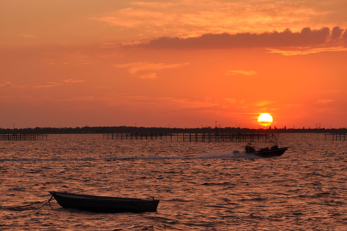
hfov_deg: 12.5
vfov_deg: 8.3
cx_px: 174
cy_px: 116
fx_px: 1588
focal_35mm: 165
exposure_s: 1/40
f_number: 18
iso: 200
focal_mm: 110
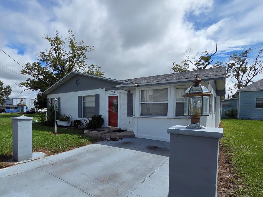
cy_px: 118
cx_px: 102
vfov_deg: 70.9
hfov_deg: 86.4
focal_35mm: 18
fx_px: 137
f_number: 2.2
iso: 50
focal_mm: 2.2
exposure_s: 1/3677
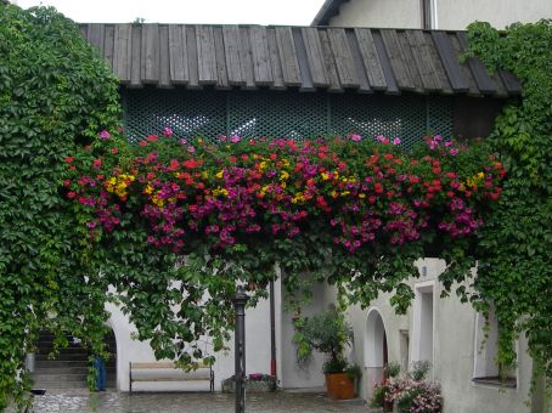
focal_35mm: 67
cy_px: 267
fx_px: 1068
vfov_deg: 21.8
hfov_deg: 29.0
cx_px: 285
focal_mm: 7.8
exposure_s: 1/212
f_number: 2.8
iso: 50
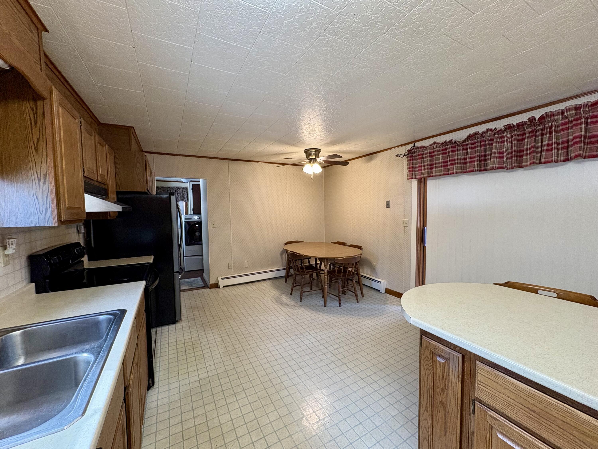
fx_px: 242
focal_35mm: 14
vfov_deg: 85.7
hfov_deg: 102.1
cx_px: 299
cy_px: 224
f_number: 2.2
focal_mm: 2.22
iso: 200
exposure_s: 1/60
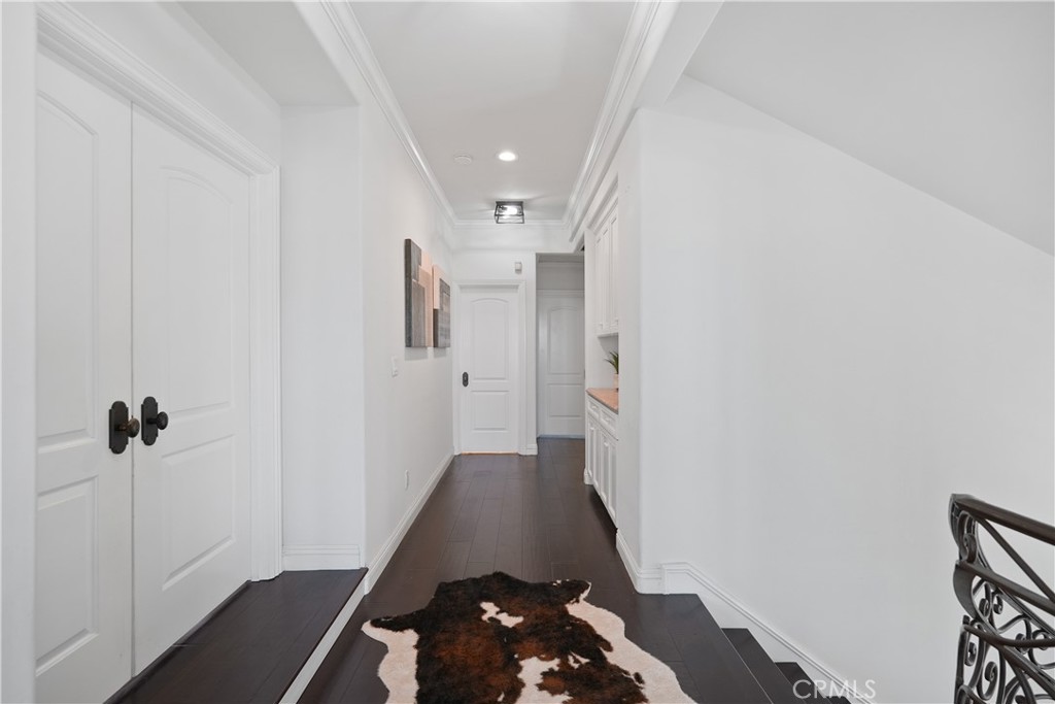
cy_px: 352
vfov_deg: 73.8
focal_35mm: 16
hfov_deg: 96.7
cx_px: 528
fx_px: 469
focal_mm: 16
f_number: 4
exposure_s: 1/15
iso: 500
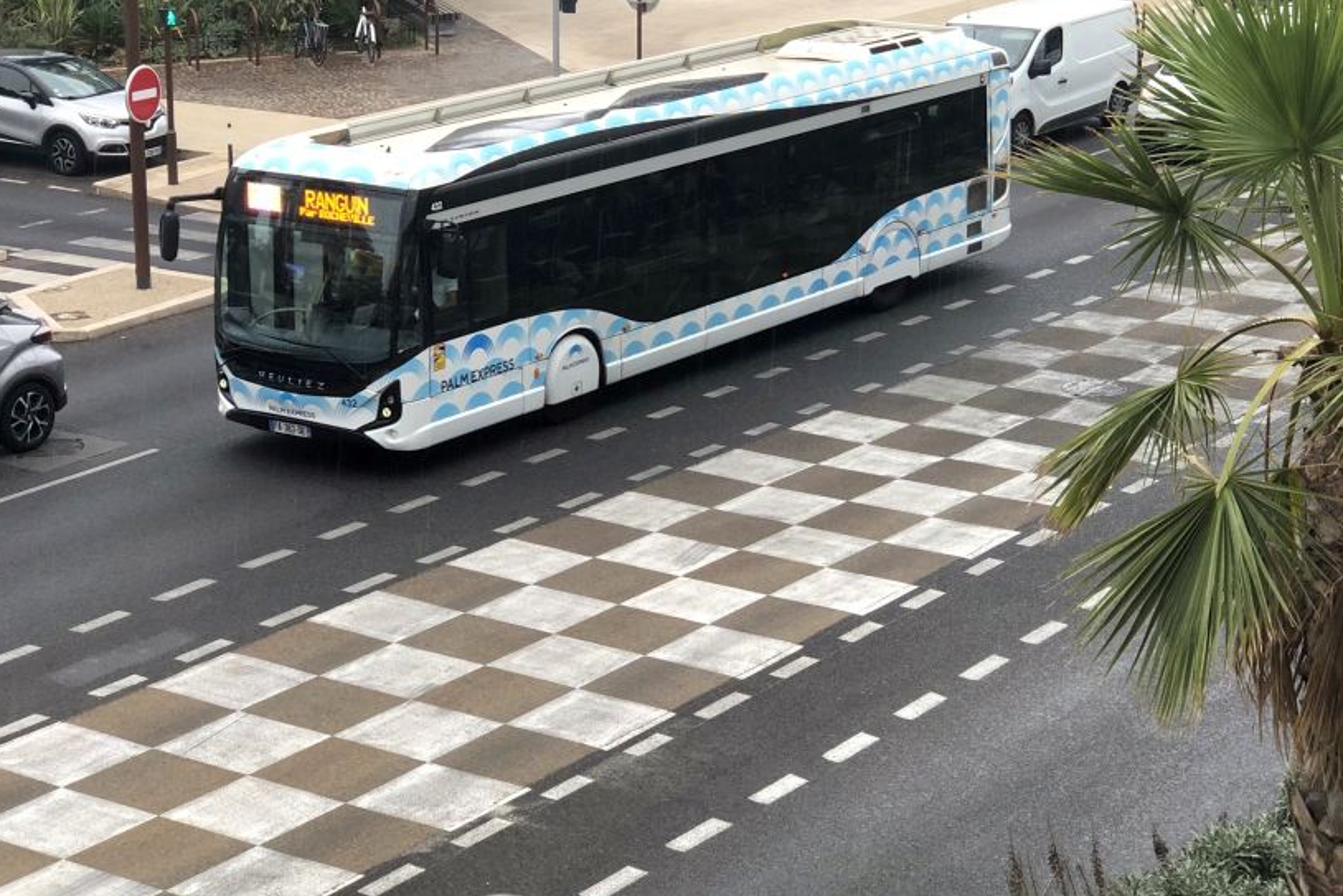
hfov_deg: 23.9
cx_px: 742
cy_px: 224
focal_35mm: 85
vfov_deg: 16.0
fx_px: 3171
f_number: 2.4
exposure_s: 1/111
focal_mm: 6
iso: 16
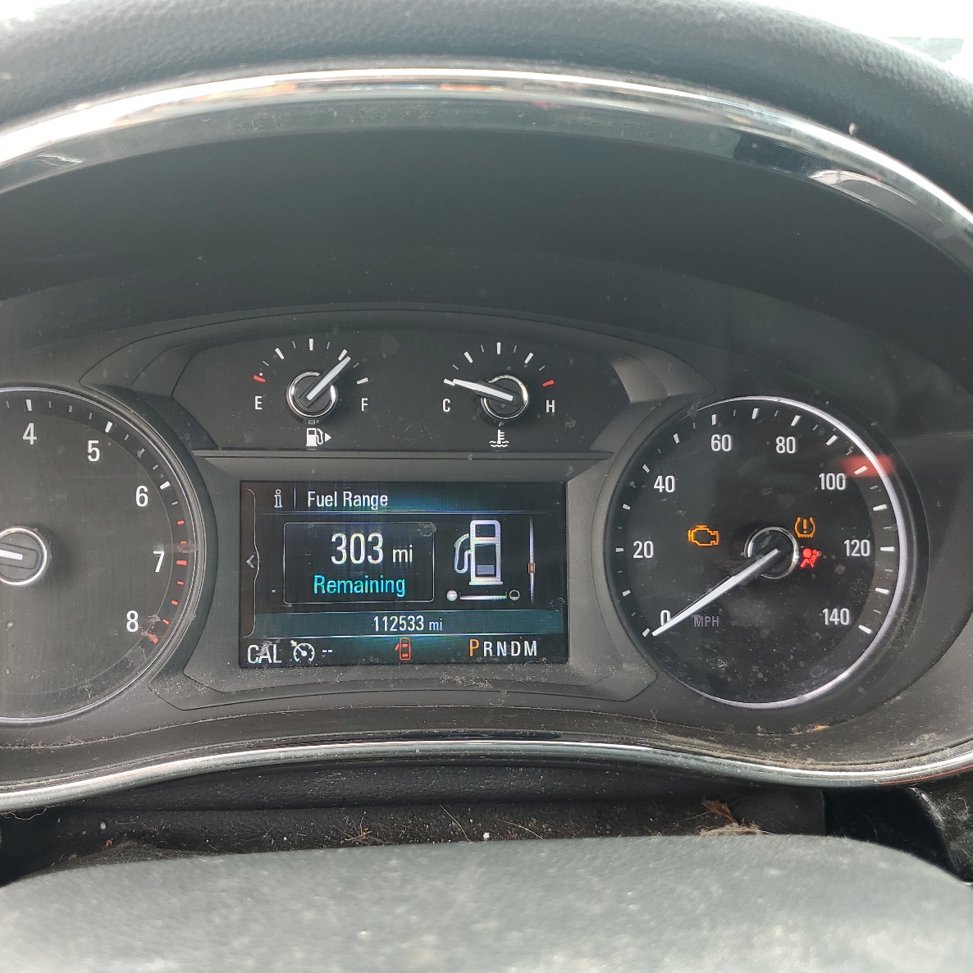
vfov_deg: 52.5
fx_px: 986
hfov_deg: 52.3
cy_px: 484
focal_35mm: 31
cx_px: 413
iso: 50
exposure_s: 1/120
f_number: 1.5
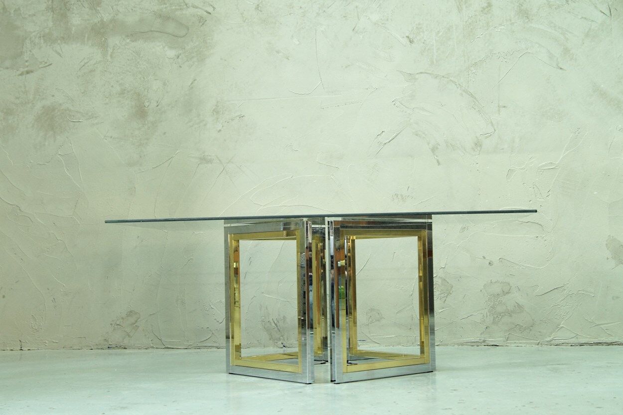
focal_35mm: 52
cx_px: 312
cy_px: 208
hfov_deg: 37.9
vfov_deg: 25.7
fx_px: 908
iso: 400
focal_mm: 35
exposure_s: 1/8
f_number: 7.1
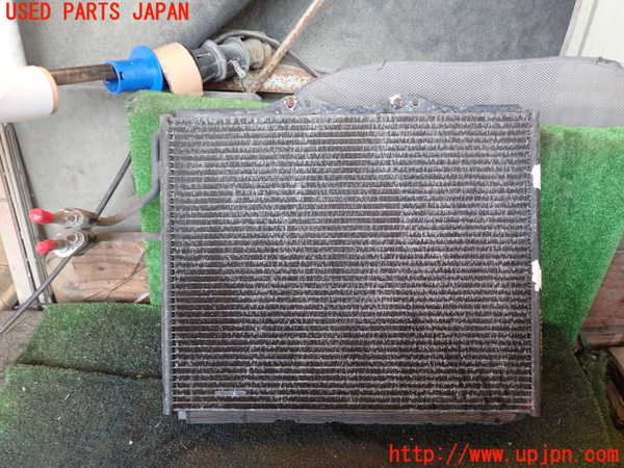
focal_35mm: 30
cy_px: 234
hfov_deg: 60.0
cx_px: 312
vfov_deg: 46.8
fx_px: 541
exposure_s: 1/40
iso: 200
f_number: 2.3
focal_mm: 5.4
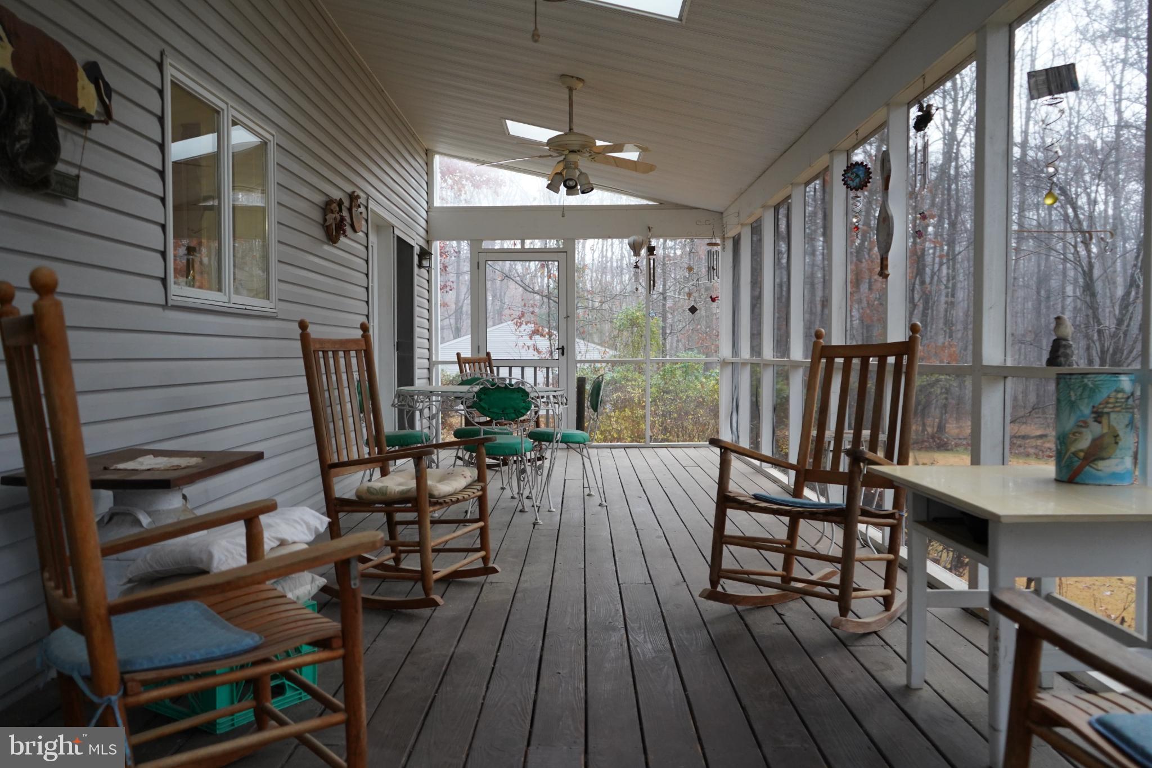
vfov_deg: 46.4
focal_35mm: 28
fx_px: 896
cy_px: 384
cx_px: 576
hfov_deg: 65.5
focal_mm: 28
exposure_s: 1/160
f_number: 3.5
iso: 1600
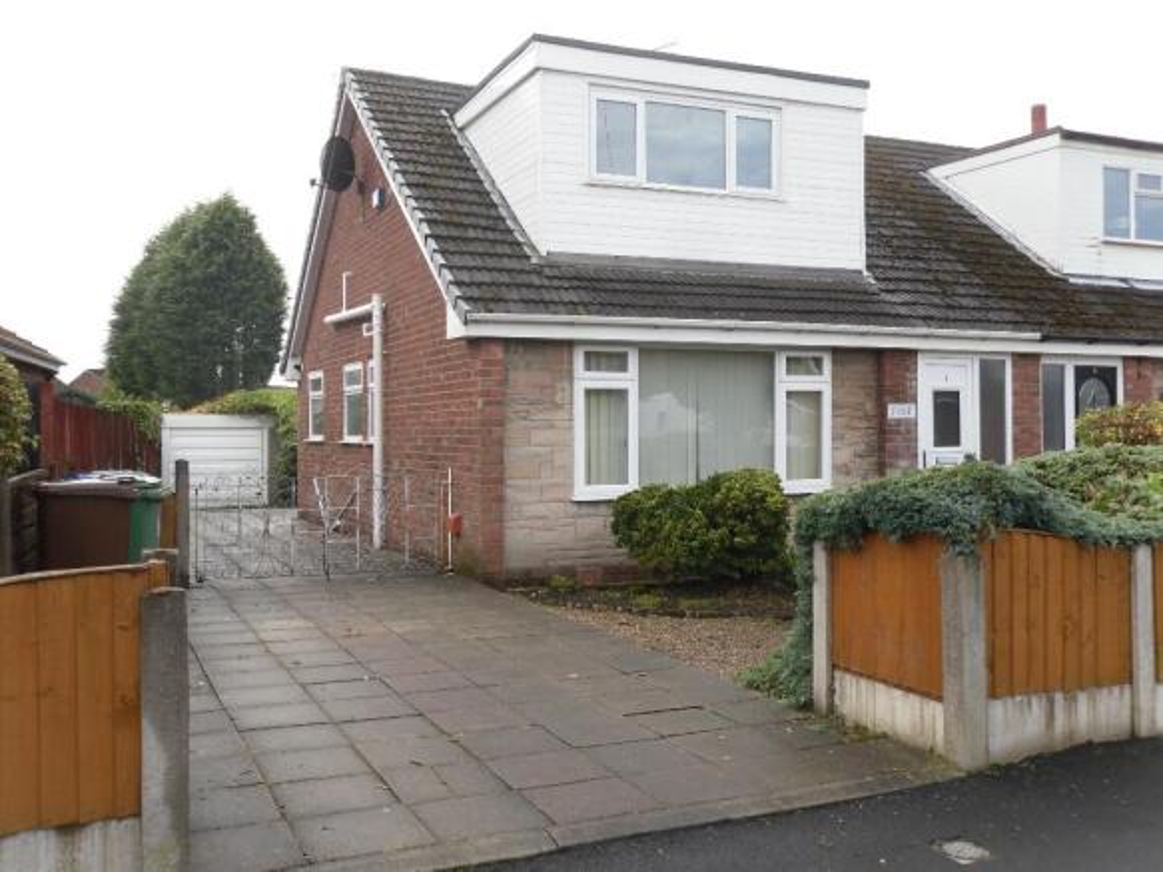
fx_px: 1176
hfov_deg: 52.6
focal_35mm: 35
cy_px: 436
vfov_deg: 40.7
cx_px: 582
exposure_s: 1/112
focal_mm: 6.3
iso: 80
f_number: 3.5
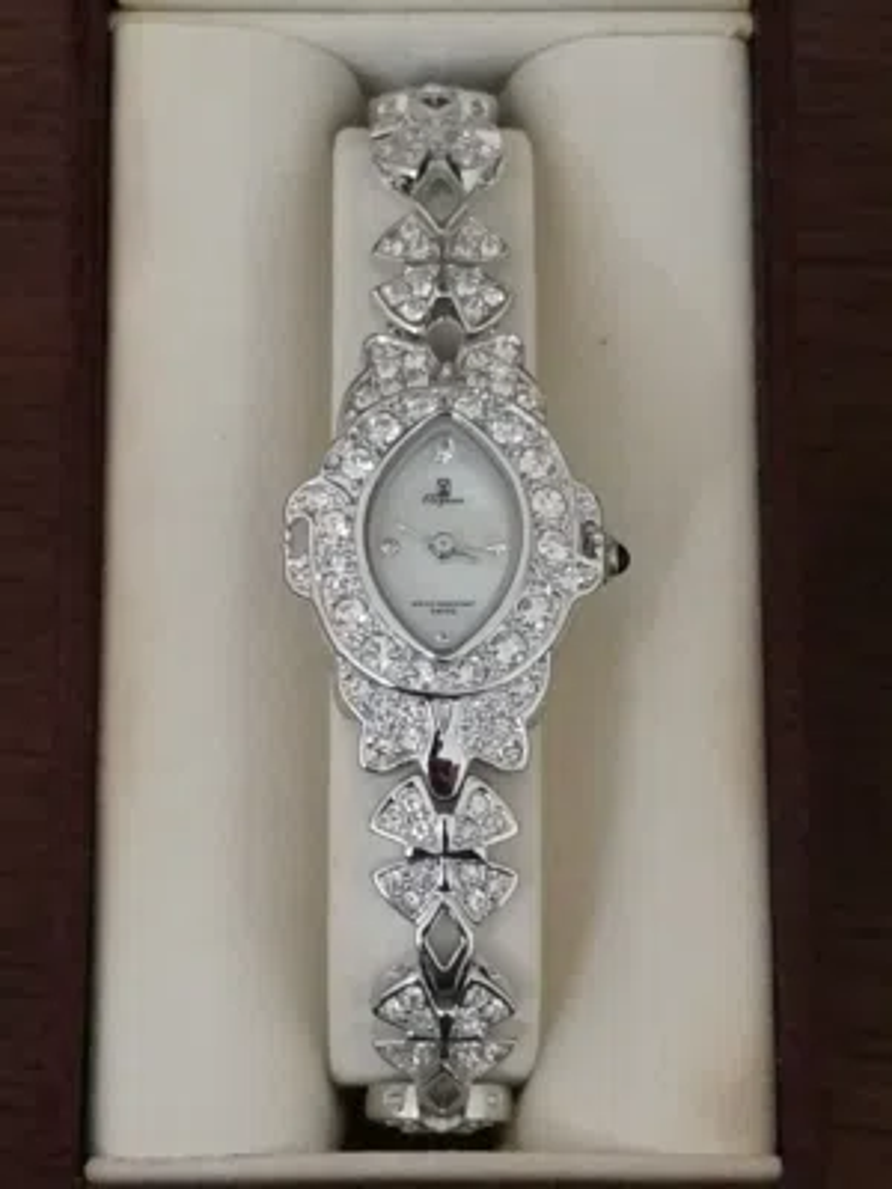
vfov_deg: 20.4
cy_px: 594
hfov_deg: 15.4
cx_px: 446
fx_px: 3298
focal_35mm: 96
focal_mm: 5.3
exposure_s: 1/30
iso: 640
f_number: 1.8
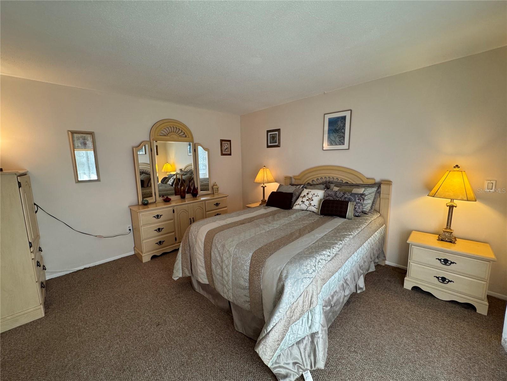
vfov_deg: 85.7
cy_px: 190
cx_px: 254
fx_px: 205
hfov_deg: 102.1
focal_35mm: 14
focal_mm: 2.22
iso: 200
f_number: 2.2
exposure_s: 1/120
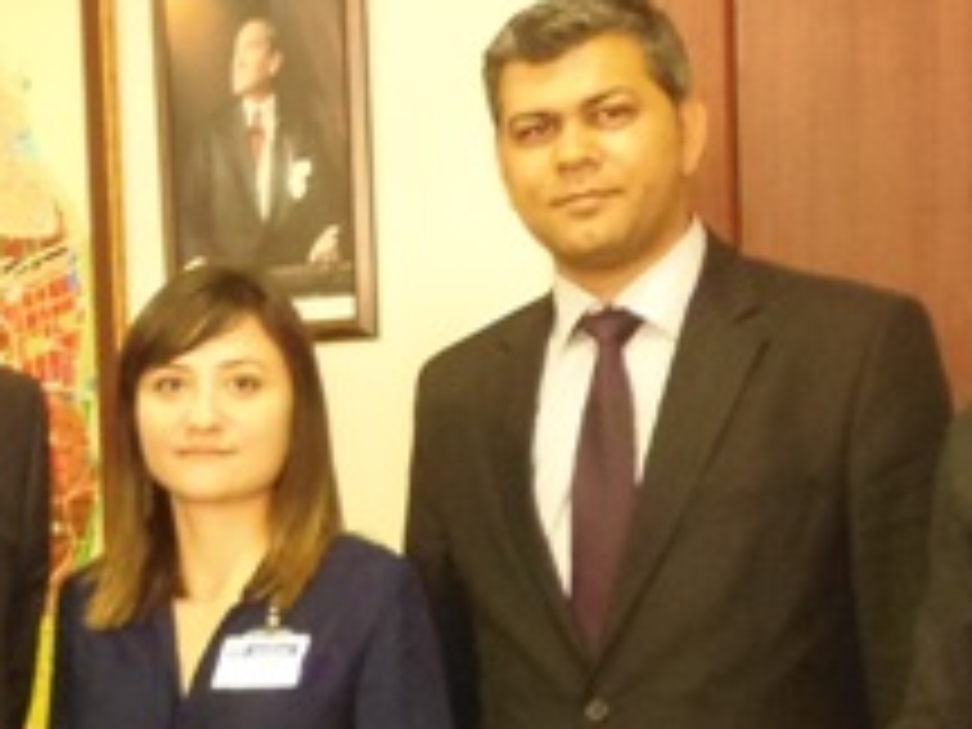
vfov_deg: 16.4
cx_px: -76
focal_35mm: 89
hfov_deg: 21.0
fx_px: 2499
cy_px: 662
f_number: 2.9
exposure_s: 1/10
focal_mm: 4.3
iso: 400
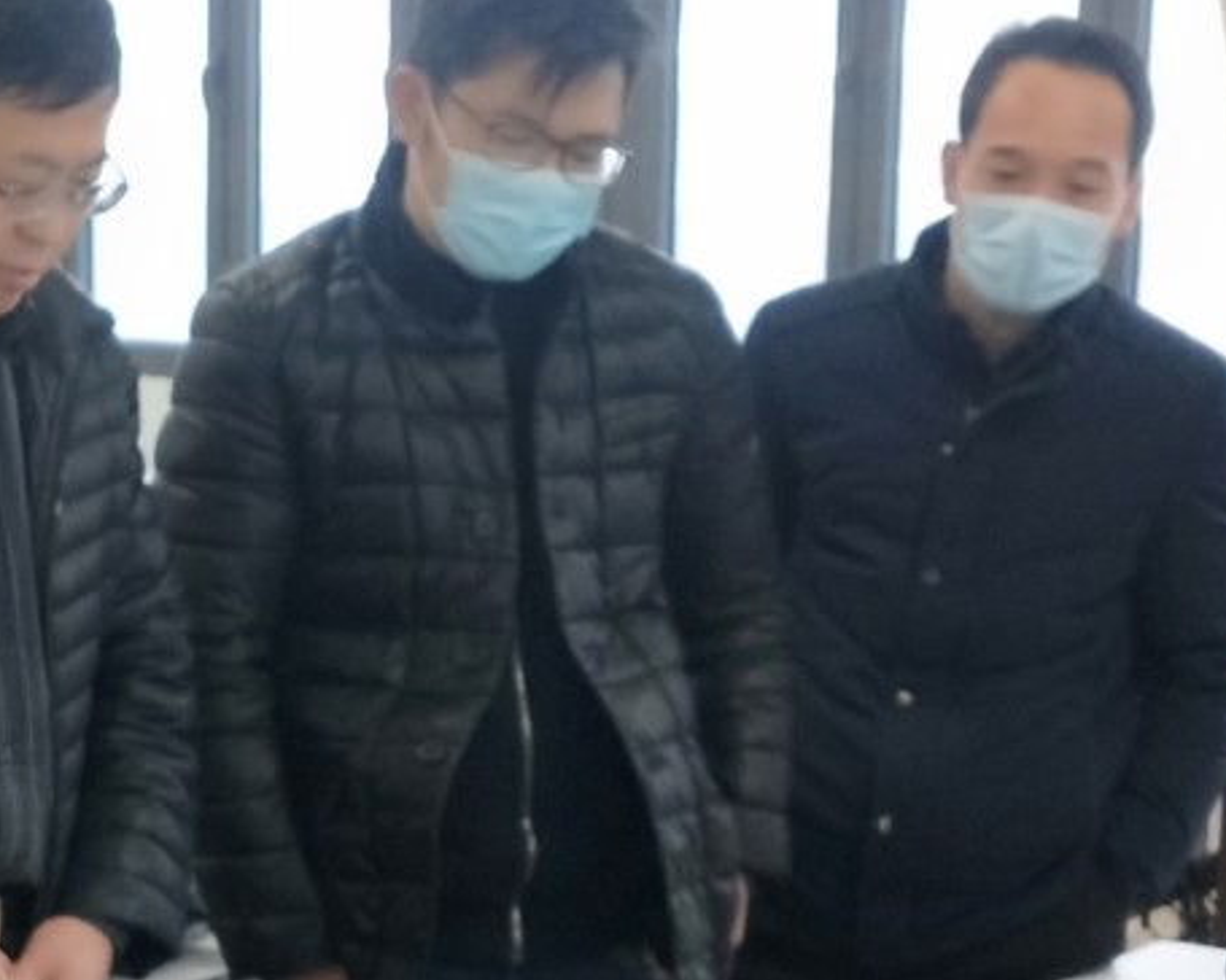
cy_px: 743
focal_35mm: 79
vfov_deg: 19.3
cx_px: 318
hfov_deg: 23.9
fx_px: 2867
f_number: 1.7
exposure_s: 1/50
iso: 143
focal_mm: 3.99
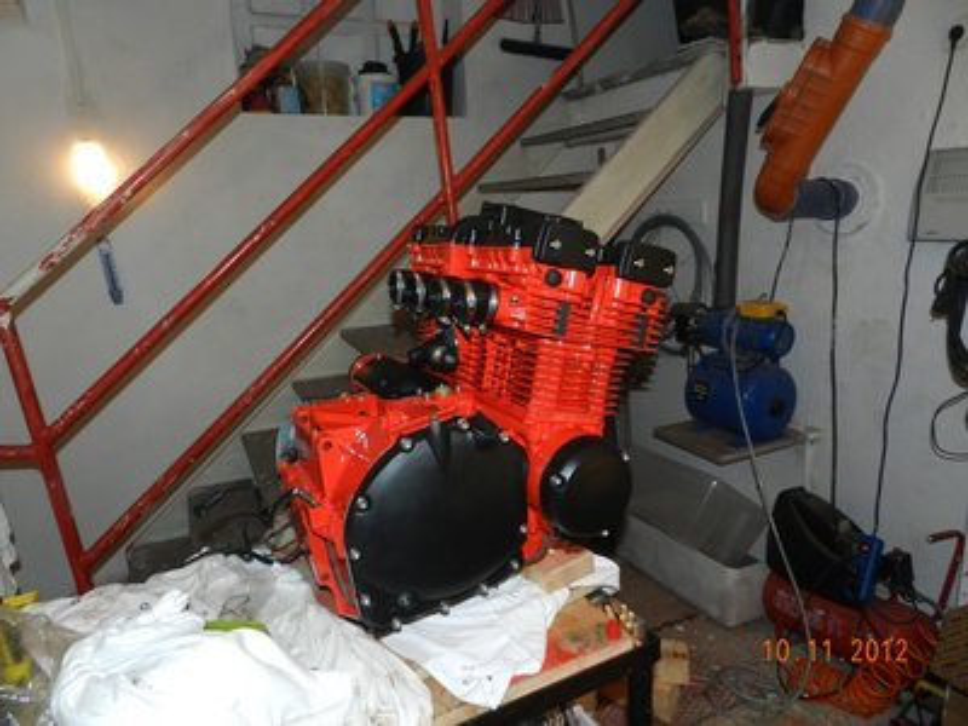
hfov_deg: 73.9
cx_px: 484
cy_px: 363
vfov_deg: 58.9
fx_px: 643
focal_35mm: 23
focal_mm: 4
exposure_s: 1/30
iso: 200
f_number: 3.4
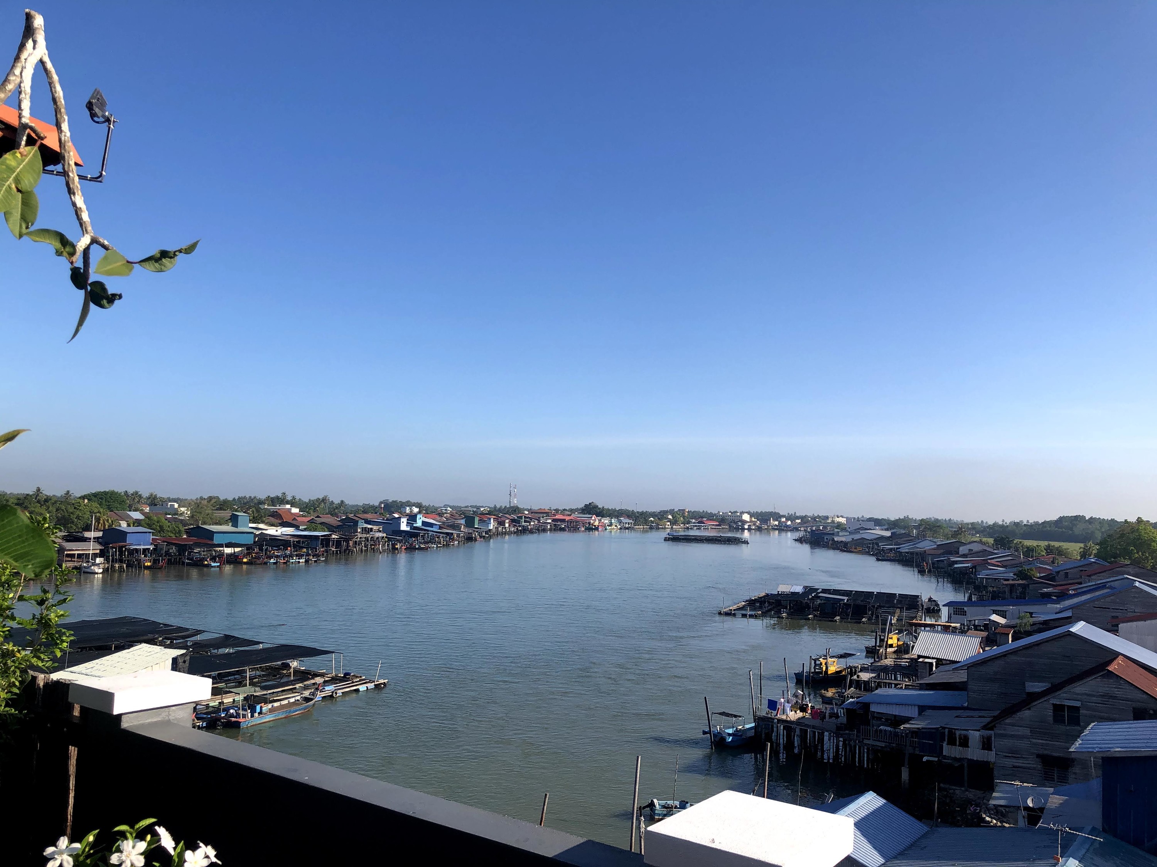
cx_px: 578
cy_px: 434
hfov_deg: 63.4
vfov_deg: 49.7
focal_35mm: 28
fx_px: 936
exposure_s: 1/2088
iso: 20
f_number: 1.8
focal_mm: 3.99
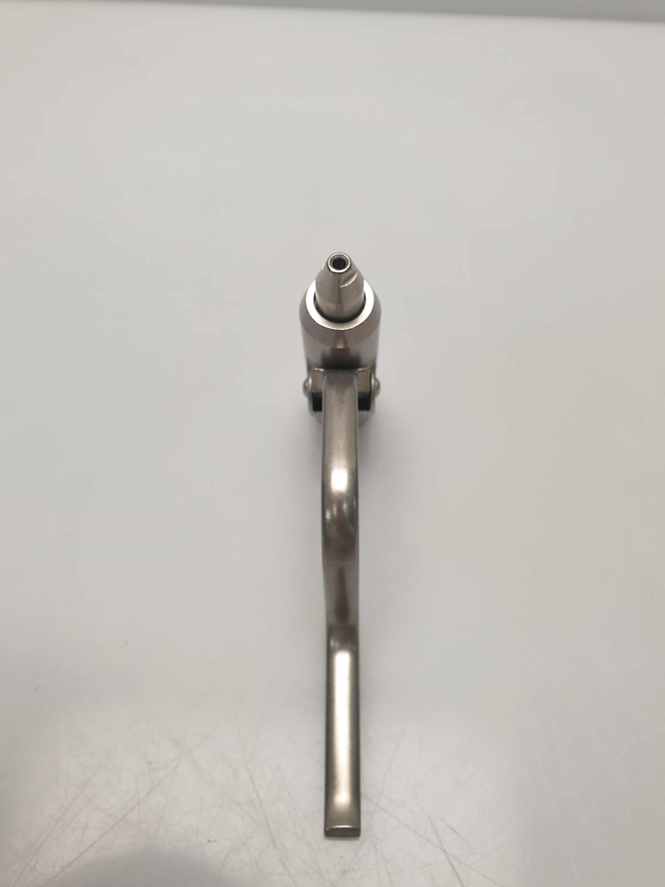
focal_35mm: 26
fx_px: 666
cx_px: 332
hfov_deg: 53.1
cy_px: 444
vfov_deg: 67.3
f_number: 2.4
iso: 50
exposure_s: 1/50
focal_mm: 4.3
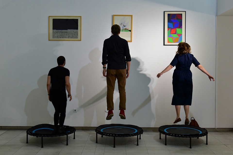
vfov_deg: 35.1
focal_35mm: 38
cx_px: 116
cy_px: 78
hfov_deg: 50.7
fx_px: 246
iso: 2000
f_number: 8
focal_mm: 38
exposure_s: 1/160
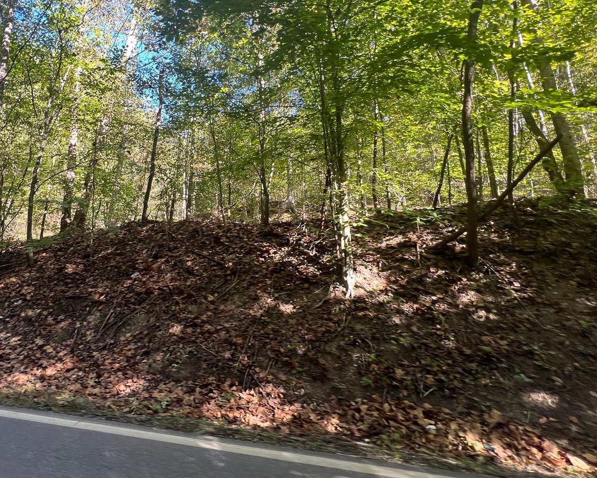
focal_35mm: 17
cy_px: 203
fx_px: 300
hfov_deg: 88.0
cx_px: 228
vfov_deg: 76.5
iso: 64
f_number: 1.8
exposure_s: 1/99
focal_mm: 1.57
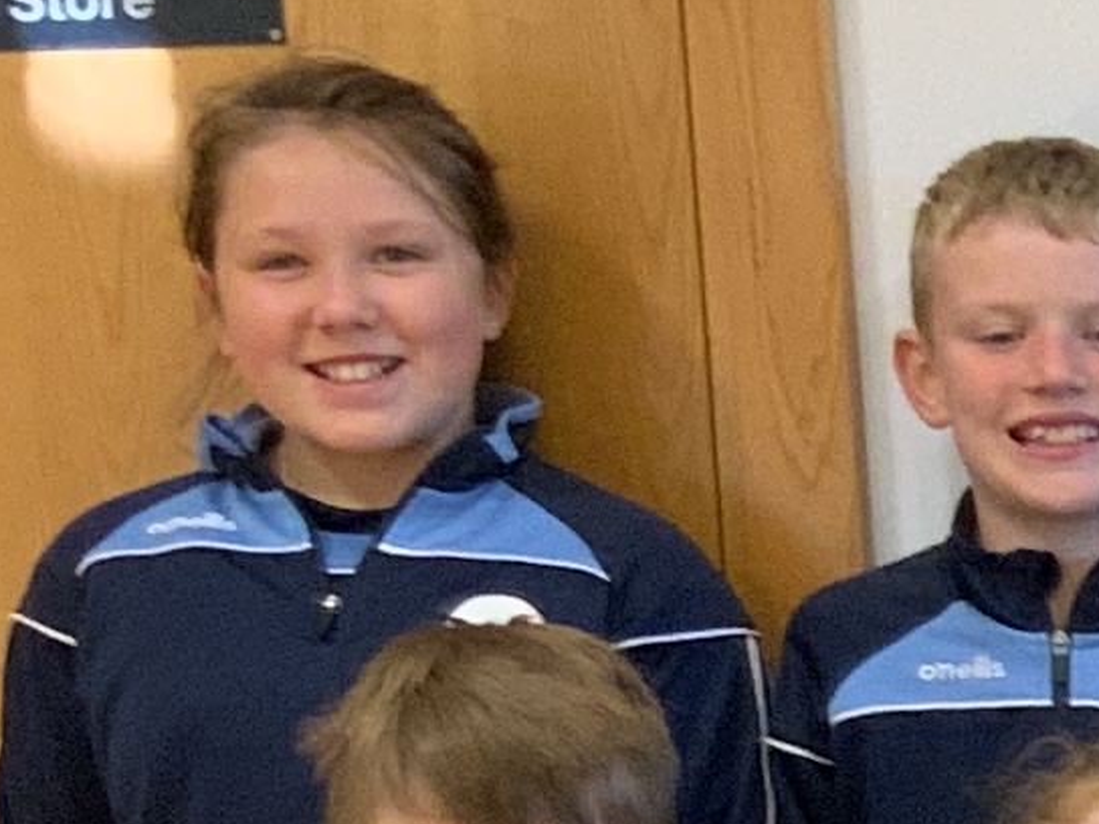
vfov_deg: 6.8
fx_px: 6826
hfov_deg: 8.1
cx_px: 3145
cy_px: 1212
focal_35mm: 215
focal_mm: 3
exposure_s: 1/50
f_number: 1.8
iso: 64
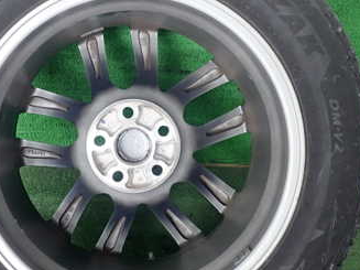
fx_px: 572
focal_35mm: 55
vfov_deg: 26.5
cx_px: 140
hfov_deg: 34.8
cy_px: 142
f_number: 2.3
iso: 200
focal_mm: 5.5
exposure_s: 1/30
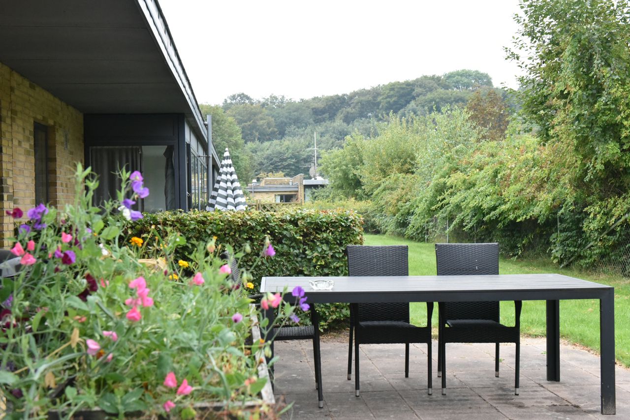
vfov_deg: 31.9
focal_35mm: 42
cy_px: 210
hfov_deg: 46.4
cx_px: 315
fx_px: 735
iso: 8000
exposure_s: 1/2000
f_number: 6.3
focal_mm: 42
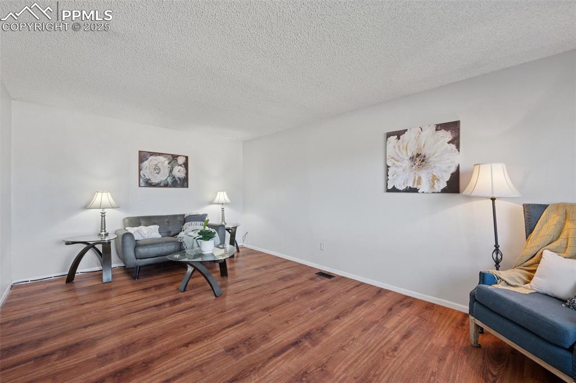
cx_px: 288
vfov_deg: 77.3
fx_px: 240
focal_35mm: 15
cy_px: 192
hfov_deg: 100.4
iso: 800
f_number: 11
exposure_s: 1/5
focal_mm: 15
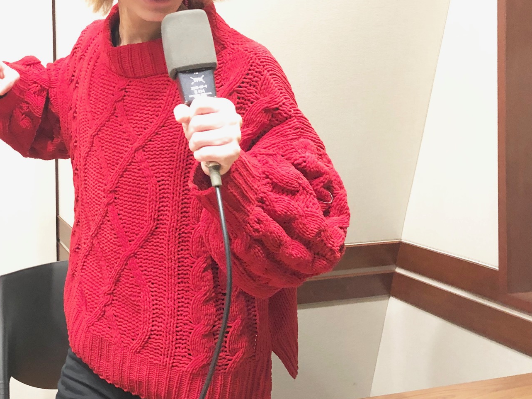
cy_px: 112
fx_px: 676
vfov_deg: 32.4
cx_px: 114
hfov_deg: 41.3
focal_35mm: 44
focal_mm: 4
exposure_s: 1/4
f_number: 1.8
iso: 100
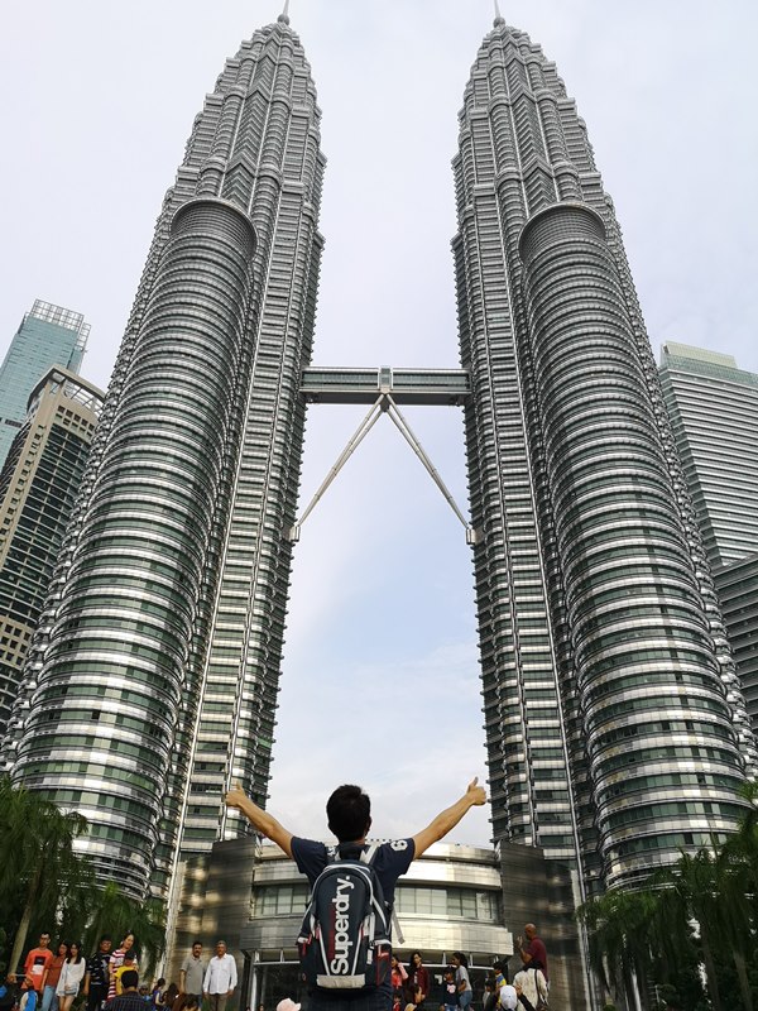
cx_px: 379
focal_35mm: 27
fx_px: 788
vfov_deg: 65.3
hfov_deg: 51.4
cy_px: 506
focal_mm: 3.95
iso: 50
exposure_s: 1/793
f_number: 1.8
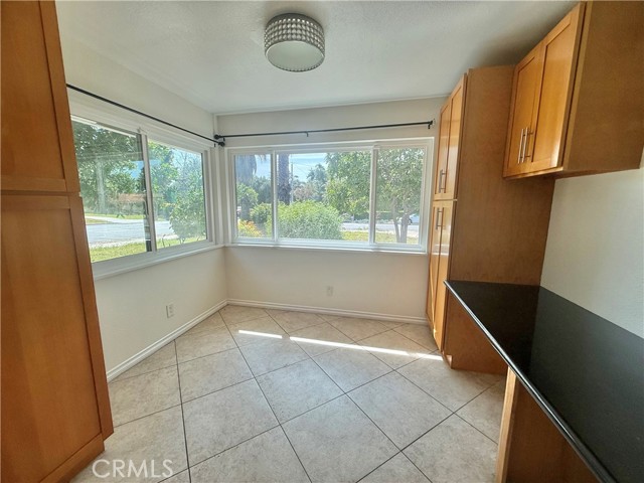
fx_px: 260
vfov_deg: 85.7
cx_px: 322
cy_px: 242
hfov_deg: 102.1
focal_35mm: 14
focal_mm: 2.22
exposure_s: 1/233
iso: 64
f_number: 2.2
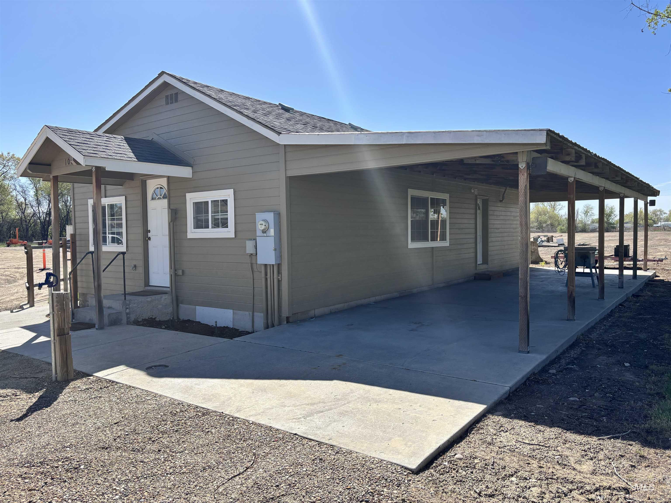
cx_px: 336
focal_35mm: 26
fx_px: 504
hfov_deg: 67.3
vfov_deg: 53.1
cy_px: 252
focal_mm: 5.96
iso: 50
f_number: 1.6
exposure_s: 1/3021
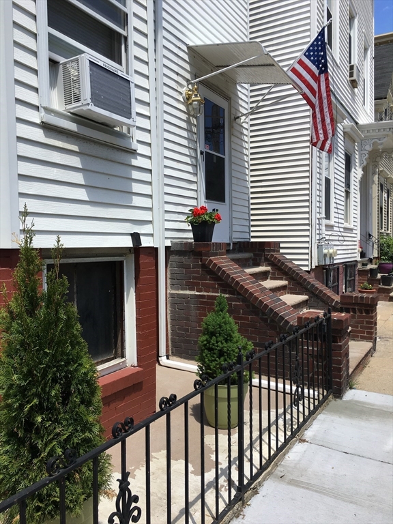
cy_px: 262
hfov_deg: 48.2
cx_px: 196
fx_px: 439
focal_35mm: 29
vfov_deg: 61.7
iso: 25
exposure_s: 1/1350
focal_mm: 4.15
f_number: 2.2
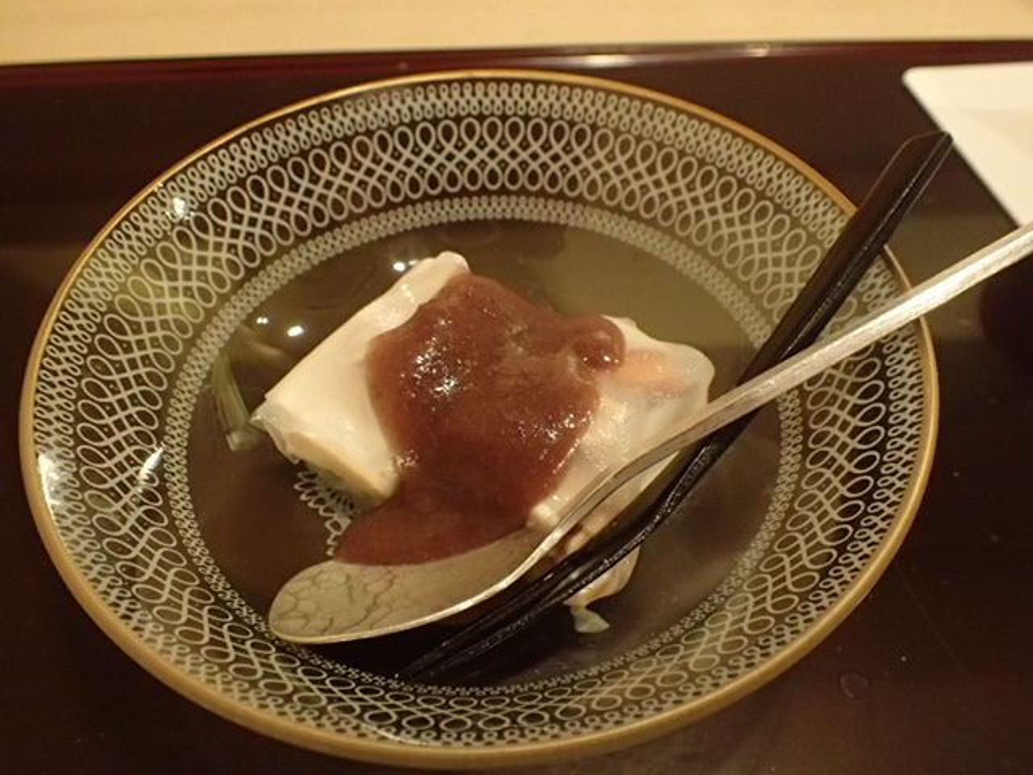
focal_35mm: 30
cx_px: 516
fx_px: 895
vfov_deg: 46.8
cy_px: 388
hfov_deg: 60.0
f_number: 2.3
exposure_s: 1/30
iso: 1000
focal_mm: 5.5
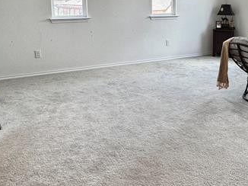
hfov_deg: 41.2
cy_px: 53
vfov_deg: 32.4
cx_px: 198
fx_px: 315
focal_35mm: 44
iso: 100
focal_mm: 2.22
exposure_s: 1/120
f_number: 2.2
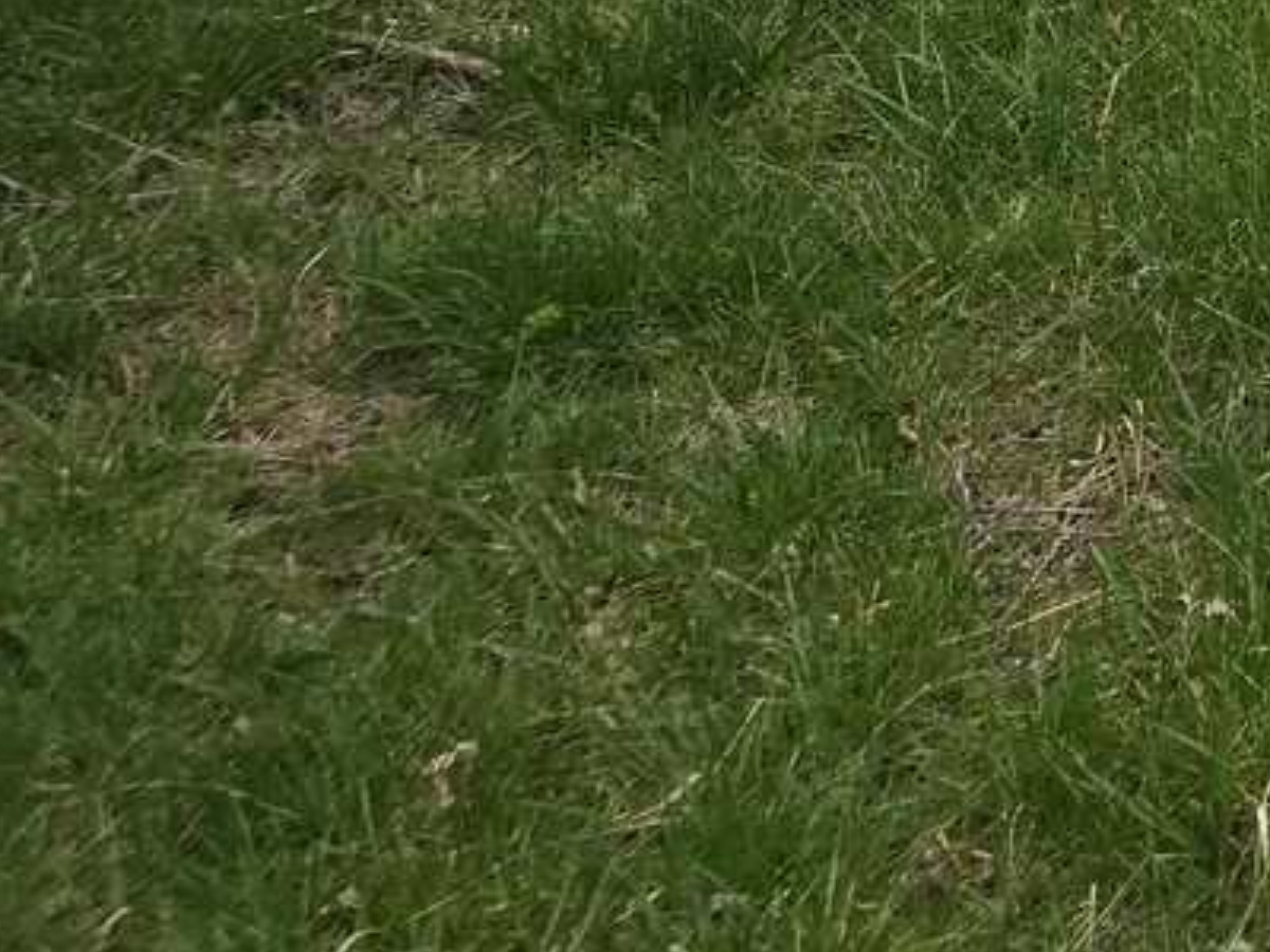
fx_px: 3192
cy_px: -798
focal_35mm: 87
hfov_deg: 17.5
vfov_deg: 14.7
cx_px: 2376
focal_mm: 6.3
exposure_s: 1/417
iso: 12
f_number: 1.7
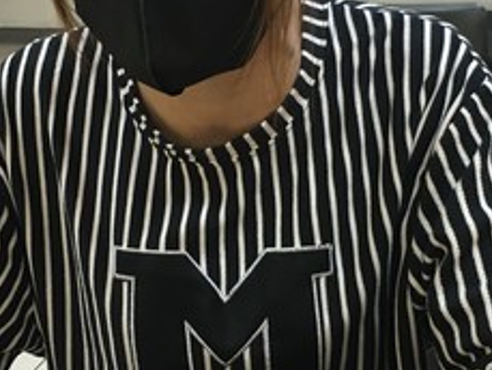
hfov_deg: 25.6
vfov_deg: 19.3
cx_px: 223
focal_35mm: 76
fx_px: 1081
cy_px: 118
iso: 80
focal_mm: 4.15
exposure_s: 1/30
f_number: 2.2
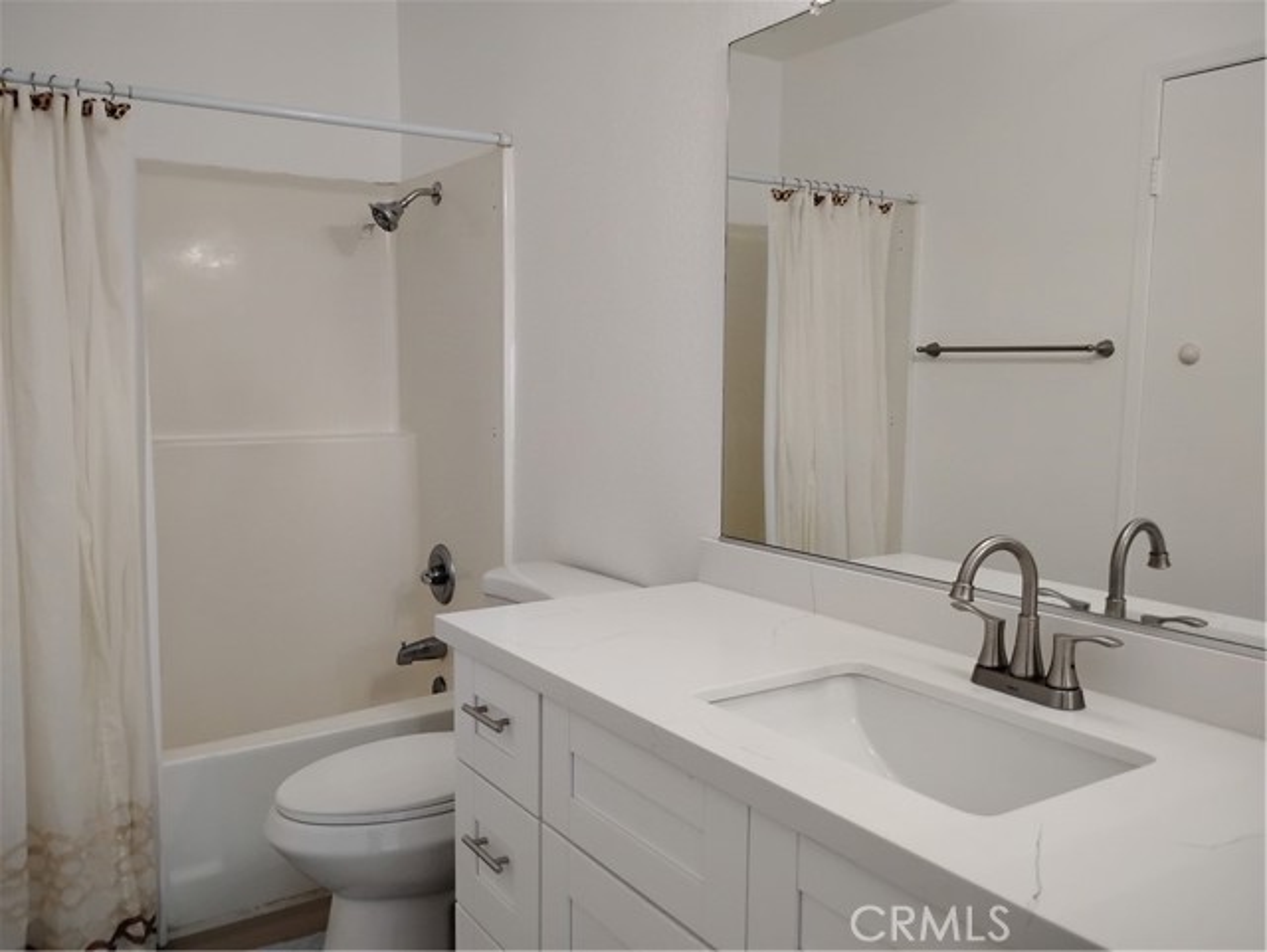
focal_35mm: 28
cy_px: 476
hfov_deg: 63.4
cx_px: 634
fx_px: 1026
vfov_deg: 49.8
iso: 1191
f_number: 1.8
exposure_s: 1/120
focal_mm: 4.26
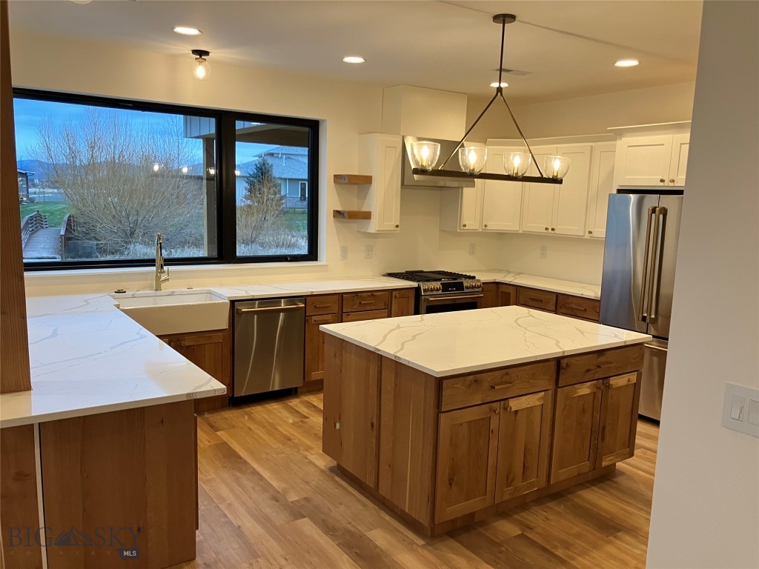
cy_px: 284
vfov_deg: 49.7
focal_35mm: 28
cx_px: 380
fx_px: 614
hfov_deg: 63.4
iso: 80
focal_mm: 3.99
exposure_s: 1/60
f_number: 1.8
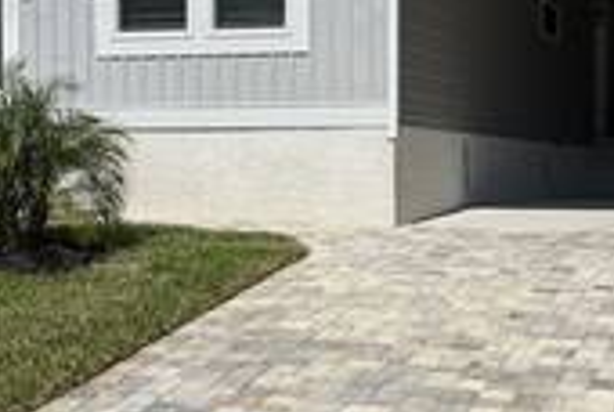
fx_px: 1281
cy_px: 166
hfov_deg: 26.7
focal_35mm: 75
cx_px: 441
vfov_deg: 18.2
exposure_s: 1/11905
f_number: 1.78
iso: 80
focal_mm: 6.76
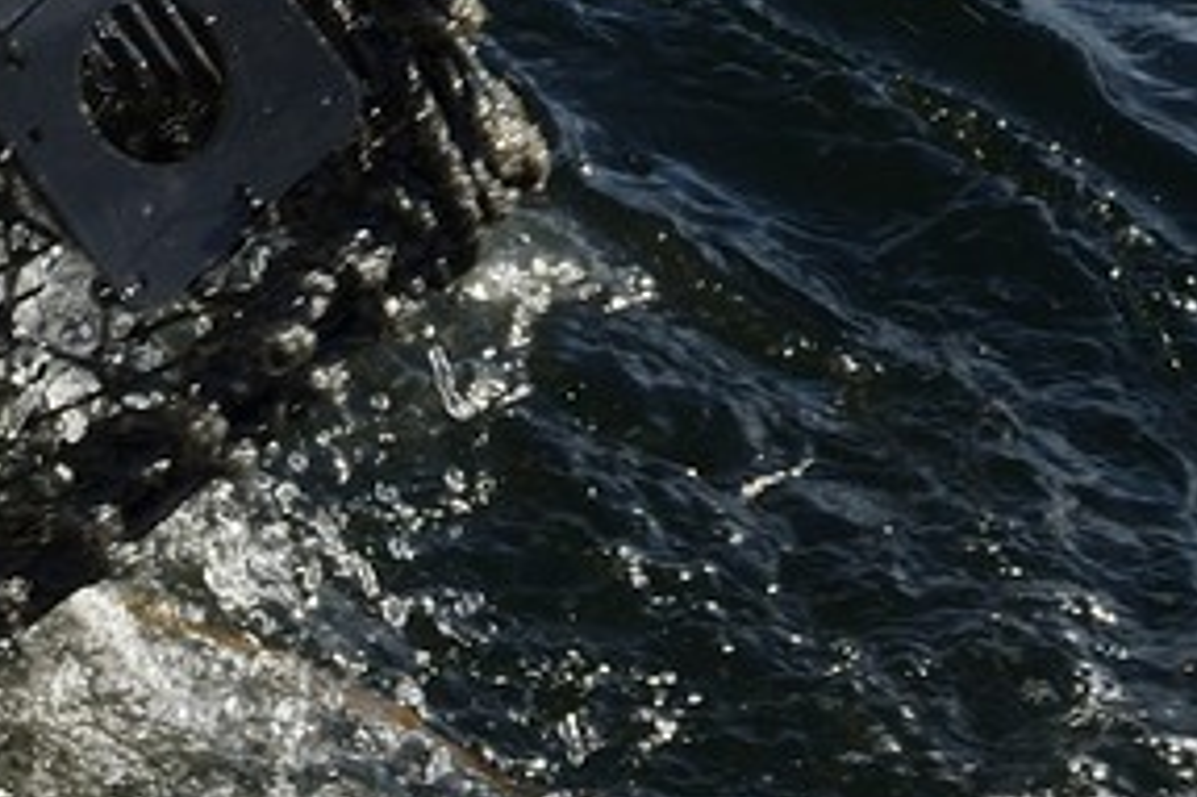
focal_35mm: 134
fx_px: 4453
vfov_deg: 8.8
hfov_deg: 14.3
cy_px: -1377
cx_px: -621
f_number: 10
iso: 400
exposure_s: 1/400
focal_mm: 24
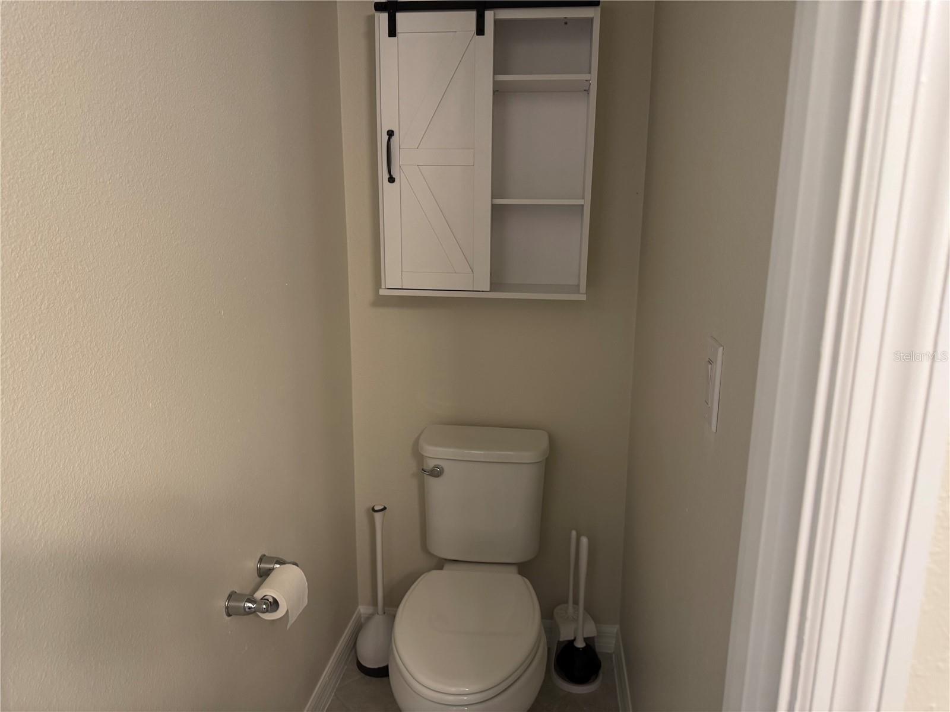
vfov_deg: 56.8
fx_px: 659
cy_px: 356
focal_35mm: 24
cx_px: 475
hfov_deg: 71.6
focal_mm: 6.76
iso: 200
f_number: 1.78
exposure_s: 1/60
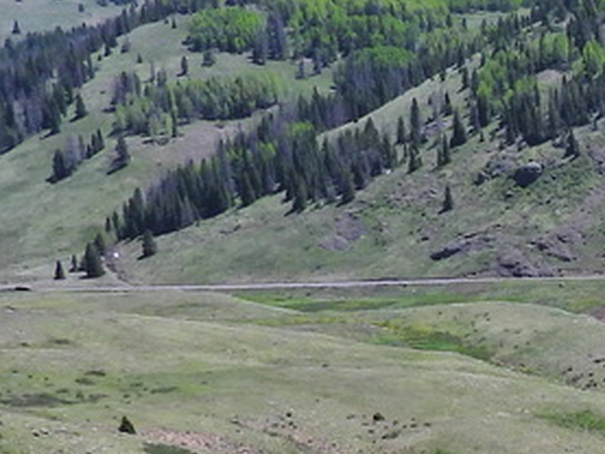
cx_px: 1234
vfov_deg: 13.3
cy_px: 397
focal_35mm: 111
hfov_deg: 14.5
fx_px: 1941
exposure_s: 1/2000
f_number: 2.8
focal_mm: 4.3
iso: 100
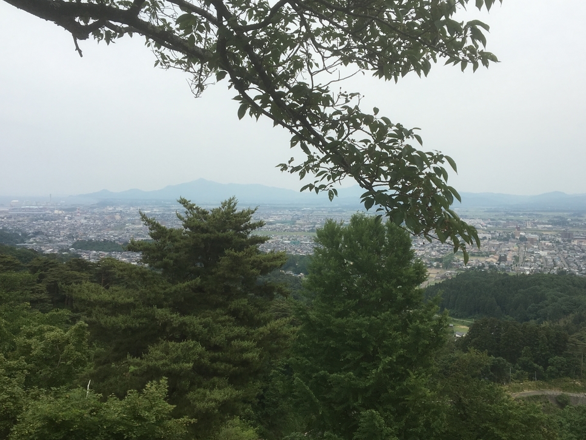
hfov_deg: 51.3
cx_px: 316
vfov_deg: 39.6
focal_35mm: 36
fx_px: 609
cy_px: 230
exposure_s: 1/1304
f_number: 2.2
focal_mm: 4.15
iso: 25
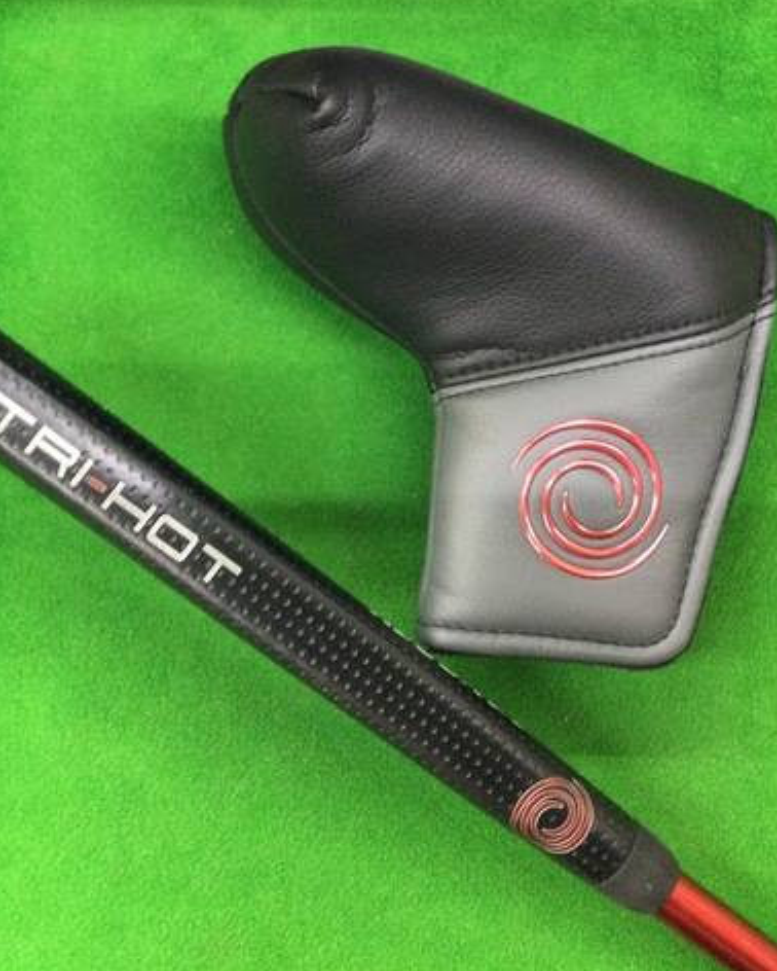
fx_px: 1178
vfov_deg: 44.8
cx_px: 386
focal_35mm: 41
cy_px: 481
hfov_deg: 36.5
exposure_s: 1/24
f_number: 2.4
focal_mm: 3.3
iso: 250
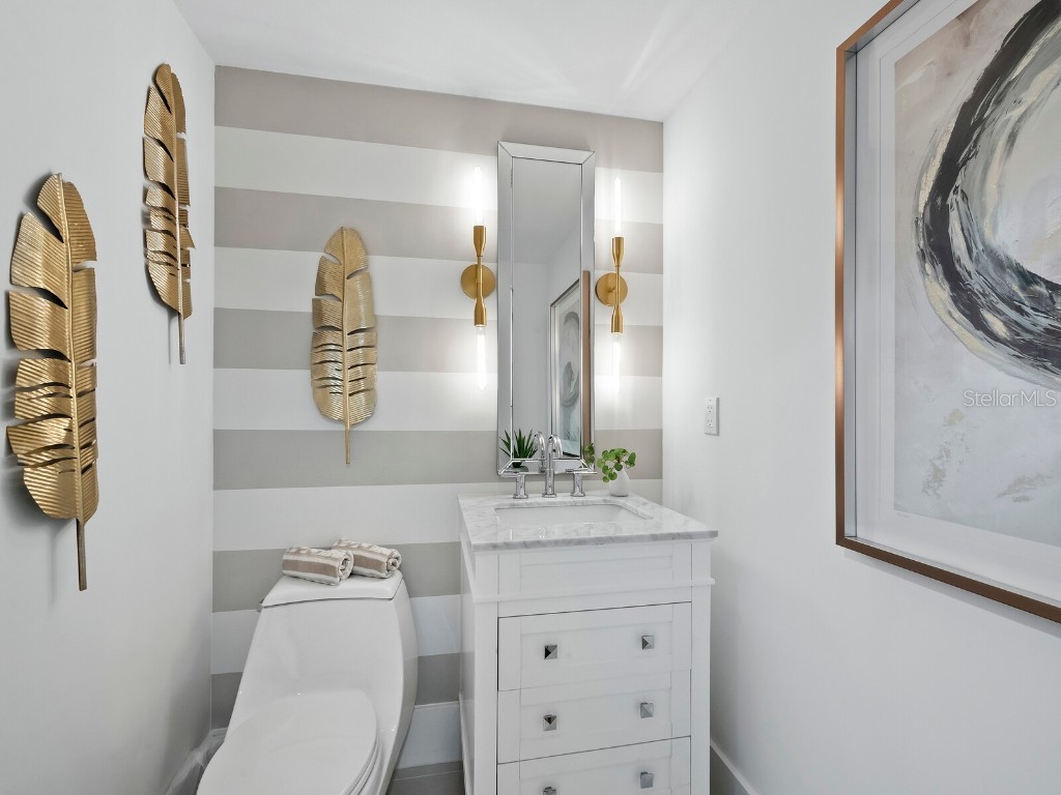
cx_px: 530
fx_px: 429
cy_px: 398
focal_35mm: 14
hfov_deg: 102.1
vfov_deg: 85.7
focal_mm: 7
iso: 400
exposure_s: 1/2.5
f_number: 11
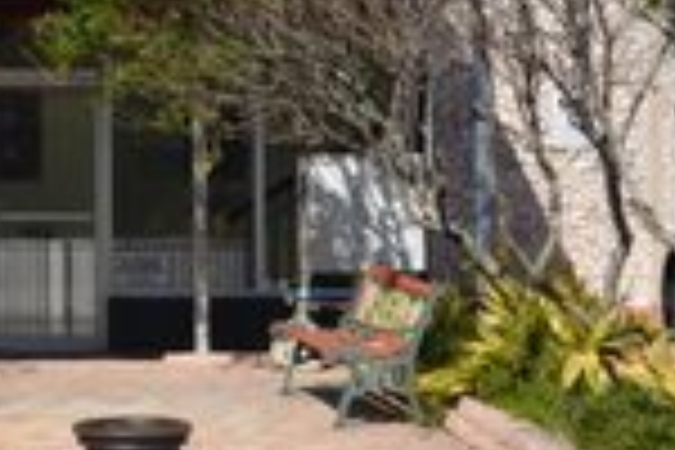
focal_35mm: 130
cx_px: -243
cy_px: -65
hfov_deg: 14.9
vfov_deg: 10.4
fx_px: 2437
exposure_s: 1/200
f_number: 11
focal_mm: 26
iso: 100
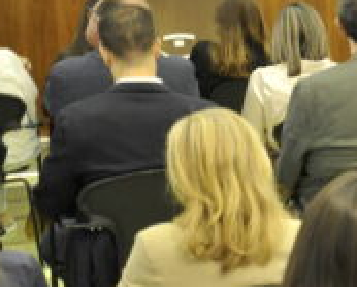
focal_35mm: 133
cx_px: 726
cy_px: 59
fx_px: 1408
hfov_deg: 12.6
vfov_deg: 11.6
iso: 4000
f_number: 4.5
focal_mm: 32
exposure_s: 1/100
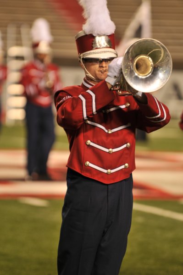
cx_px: 92
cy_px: 138
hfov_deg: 4.6
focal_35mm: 300
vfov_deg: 6.9
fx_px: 2291
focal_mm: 200
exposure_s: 1/80
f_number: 2.8
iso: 200
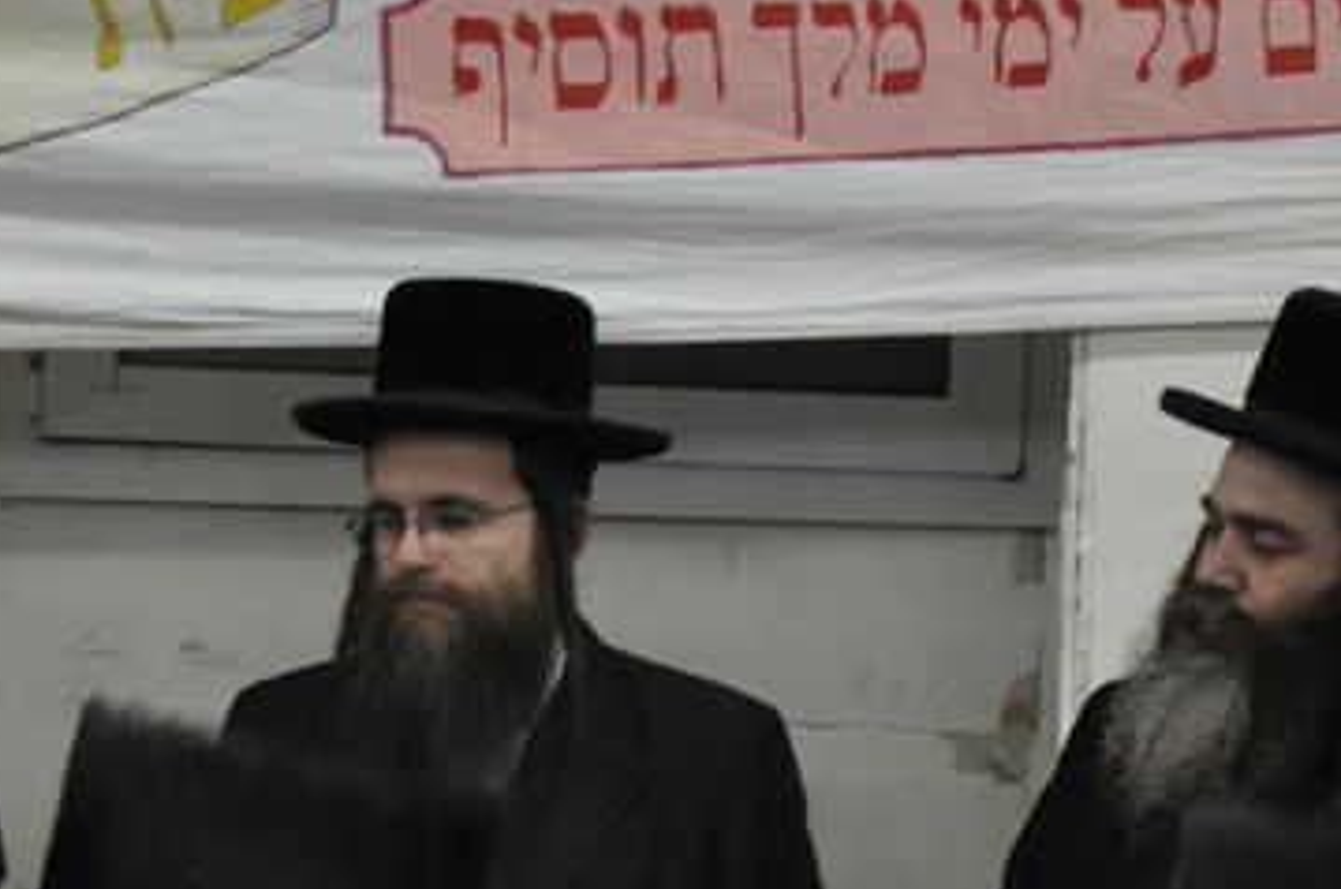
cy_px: 1143
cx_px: 269
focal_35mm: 449
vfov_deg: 3.0
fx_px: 16711
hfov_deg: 4.6
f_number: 5.6
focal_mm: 105
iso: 1600
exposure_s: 1/50
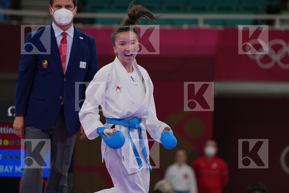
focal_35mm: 300
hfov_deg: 6.9
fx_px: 2408
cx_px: 144
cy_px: 96
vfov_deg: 4.6
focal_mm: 200
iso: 400
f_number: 2.8
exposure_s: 1/1000
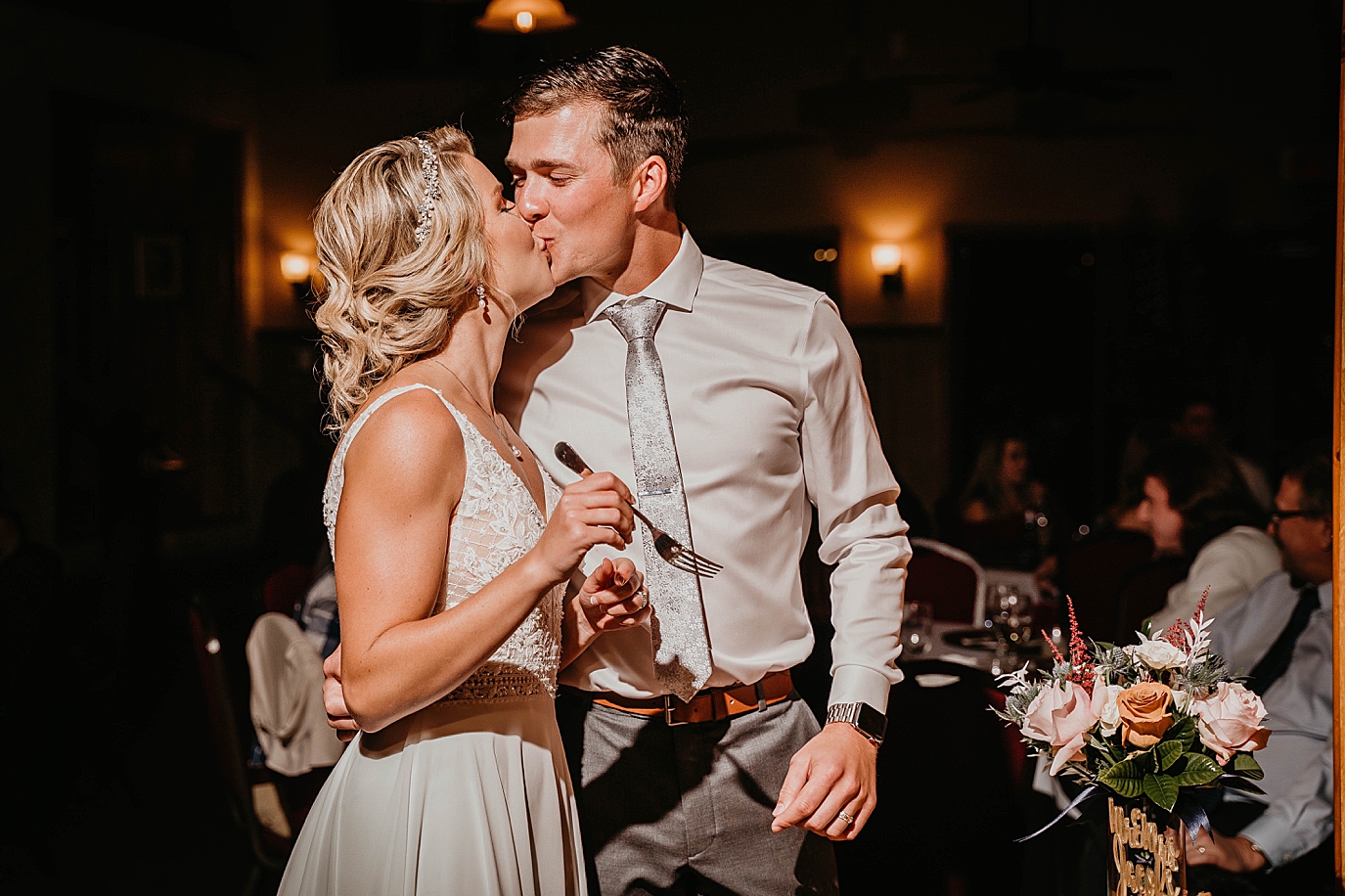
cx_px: 668
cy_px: 442
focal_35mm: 56
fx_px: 2092
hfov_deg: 35.6
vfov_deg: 24.2
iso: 500
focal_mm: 55
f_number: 3.5
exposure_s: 1/320
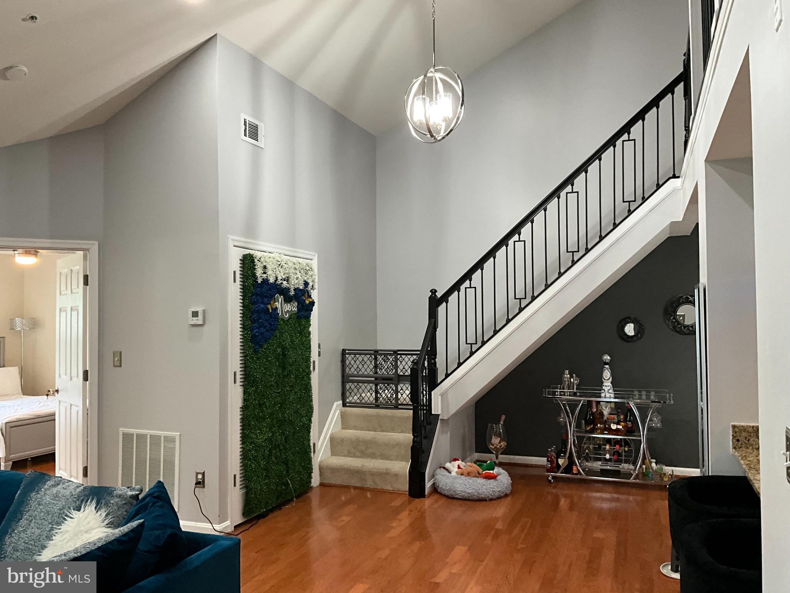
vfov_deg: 48.2
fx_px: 662
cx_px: 395
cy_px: 296
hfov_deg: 61.7
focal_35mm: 29
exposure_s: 1/60
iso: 125
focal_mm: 3
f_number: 1.8
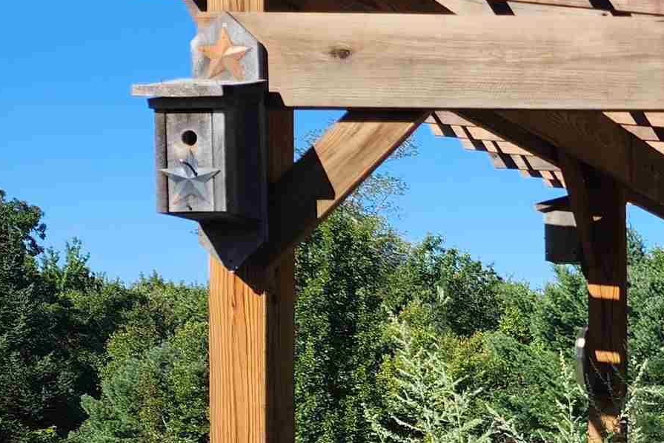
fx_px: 1512
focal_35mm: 82
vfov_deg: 16.4
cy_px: 408
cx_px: 1111
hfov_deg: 19.8
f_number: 1.8
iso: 12
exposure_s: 1/728
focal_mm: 6.4
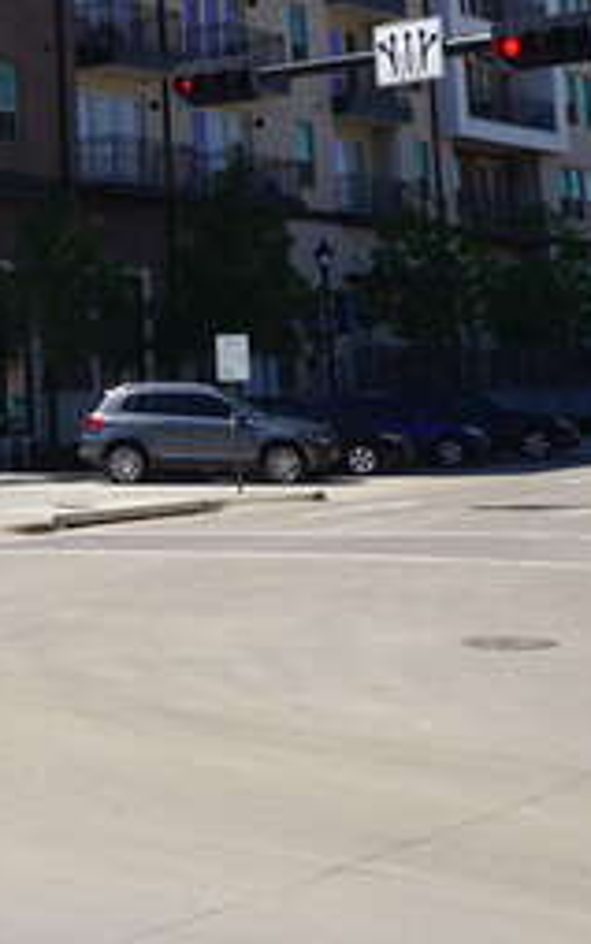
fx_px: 1982
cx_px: -134
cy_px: 2
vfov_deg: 25.5
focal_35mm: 77
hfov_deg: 16.2
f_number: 11
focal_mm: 16
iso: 100
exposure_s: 1/125
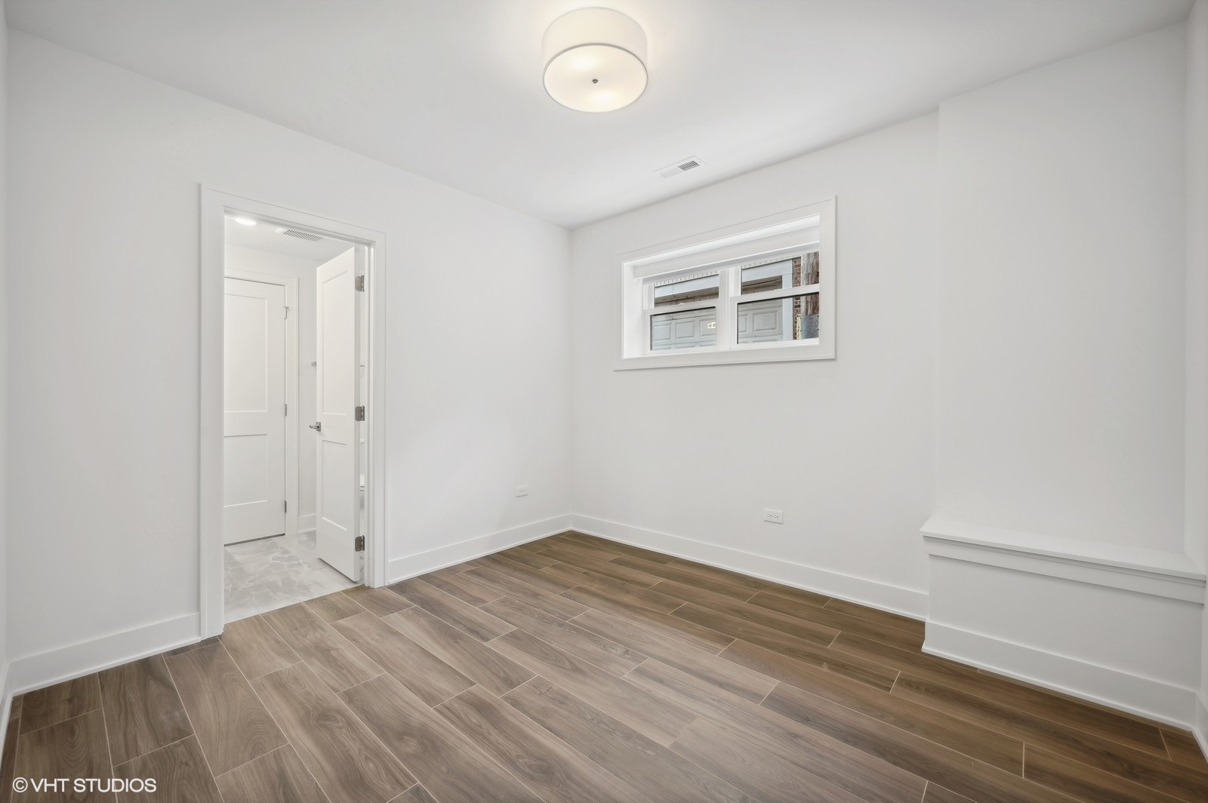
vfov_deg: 81.1
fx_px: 469
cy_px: 402
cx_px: 604
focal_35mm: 14
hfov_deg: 104.3
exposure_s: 1/6
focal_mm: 14
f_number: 10
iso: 100
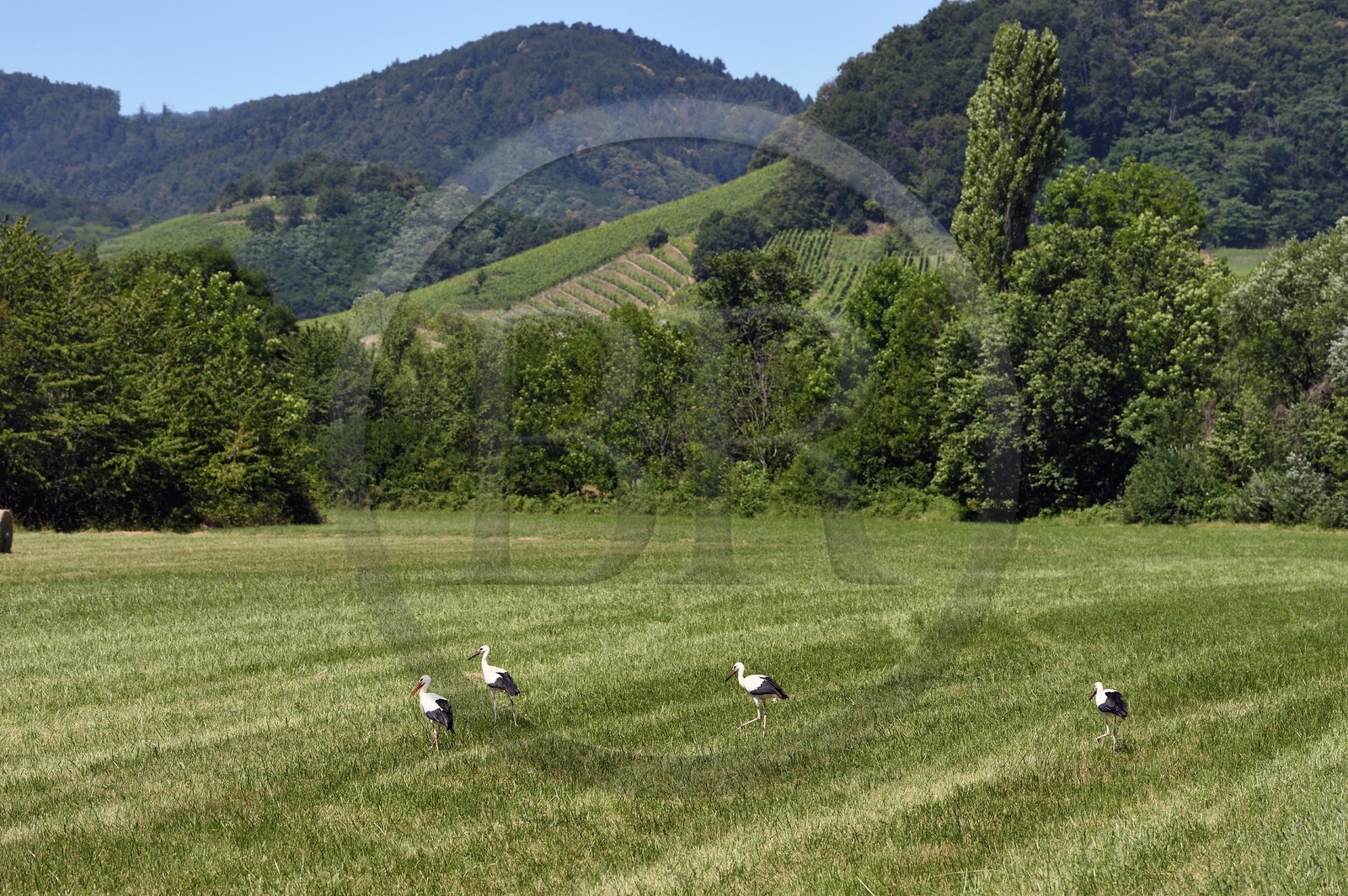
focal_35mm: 160
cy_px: 448
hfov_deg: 12.8
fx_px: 5986
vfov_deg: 8.6
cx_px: 674
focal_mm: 160
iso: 200
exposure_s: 1/400
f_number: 8
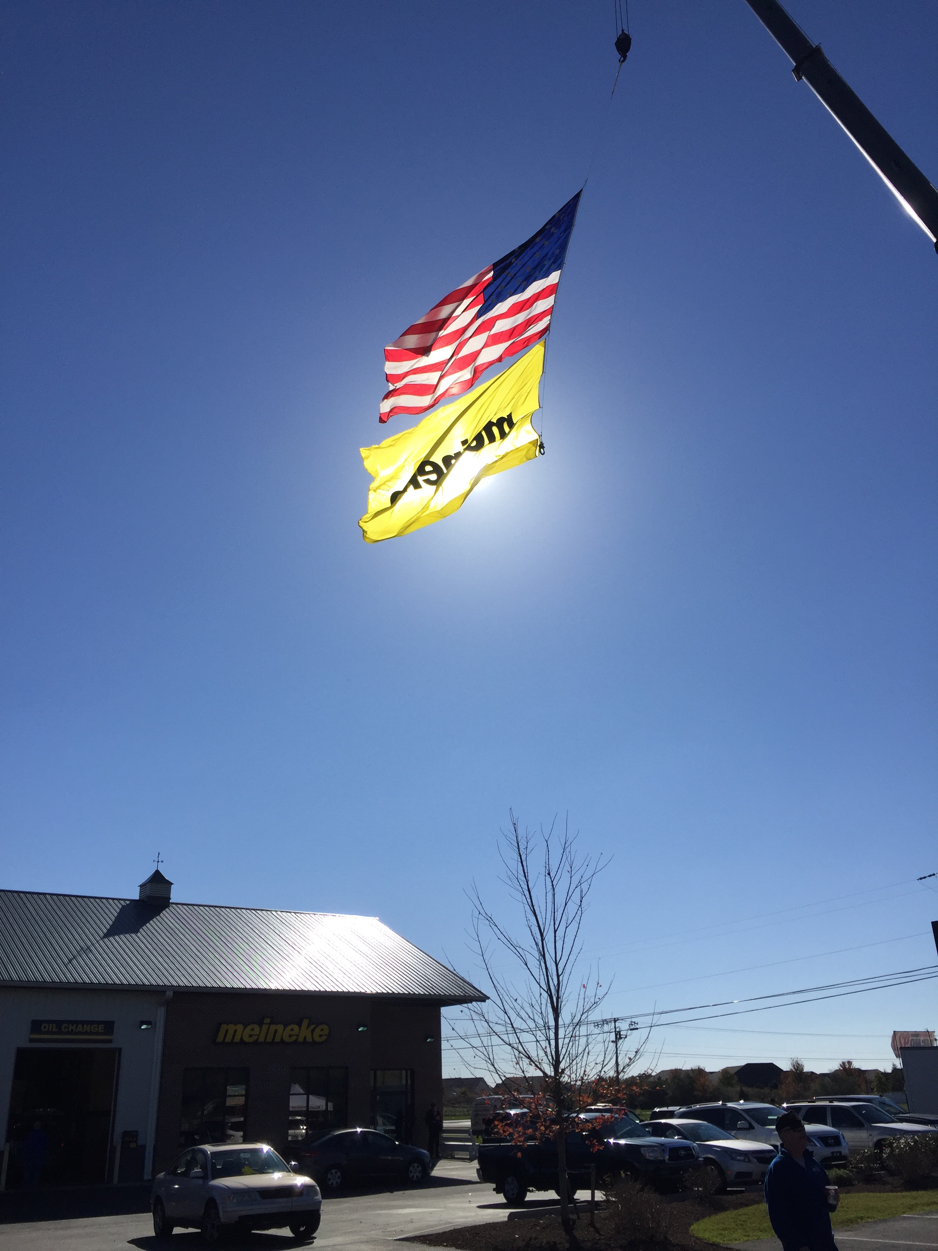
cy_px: 626
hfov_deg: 48.2
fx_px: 1048
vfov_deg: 61.7
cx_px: 469
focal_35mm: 29
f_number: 2.2
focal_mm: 4.15
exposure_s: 1/6623
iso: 32
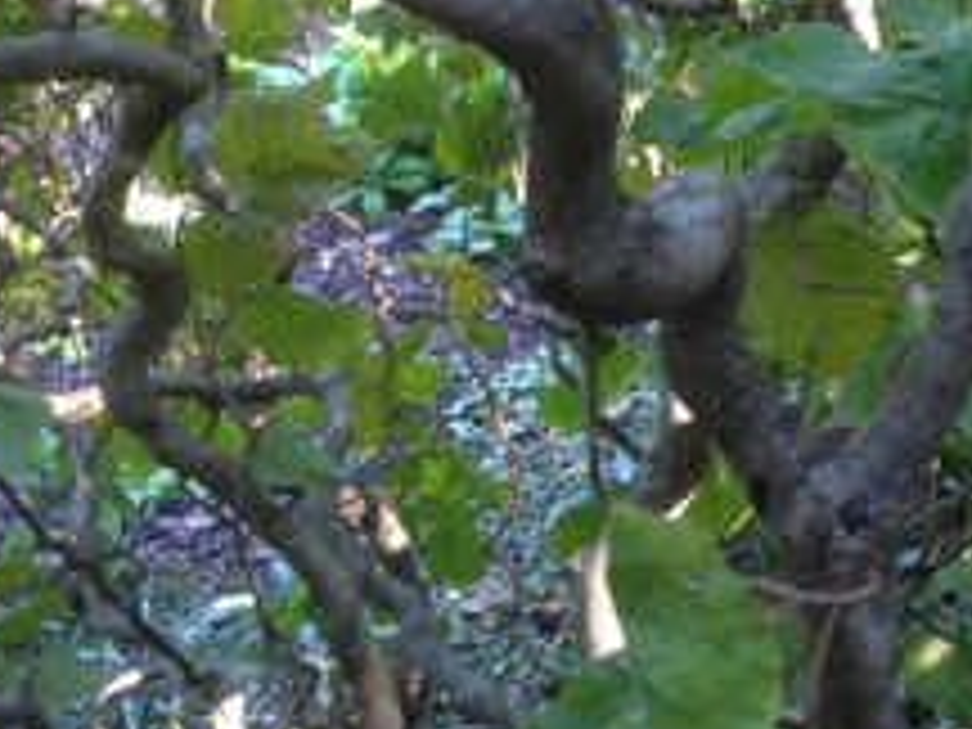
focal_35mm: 97
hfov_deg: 19.2
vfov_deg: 15.2
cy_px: 212
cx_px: 1138
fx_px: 2724
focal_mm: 4.28
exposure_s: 1/20
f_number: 2.4
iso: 50
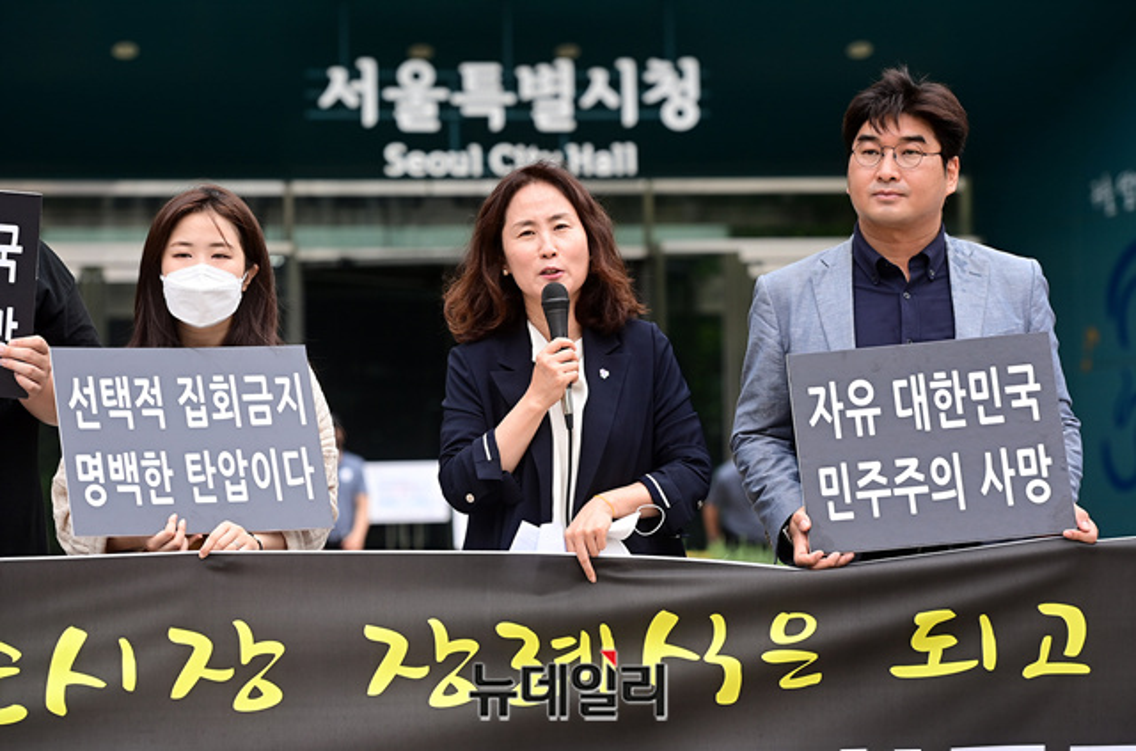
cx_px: 568
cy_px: 376
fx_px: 4406
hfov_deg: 14.7
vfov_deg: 9.7
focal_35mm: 140
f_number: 6.3
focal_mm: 140
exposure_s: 1/250
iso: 320
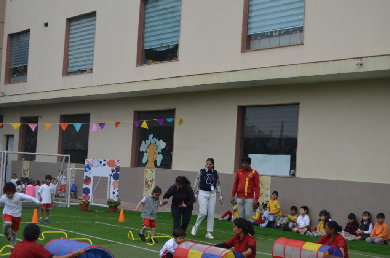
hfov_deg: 32.0
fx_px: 681
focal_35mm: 63
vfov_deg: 21.5
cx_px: 195
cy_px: 129
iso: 500
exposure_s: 1/1000
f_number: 5.3
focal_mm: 42
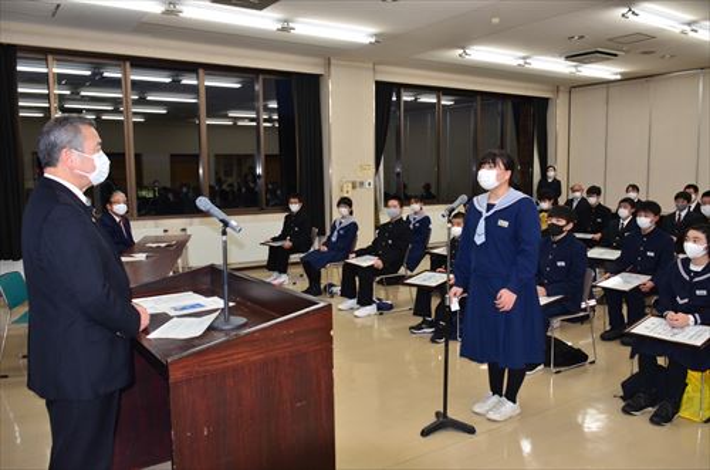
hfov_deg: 67.5
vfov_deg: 47.7
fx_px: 531
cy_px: 235
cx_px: 355
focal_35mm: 27
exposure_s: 1/80
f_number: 5.6
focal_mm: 18
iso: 800
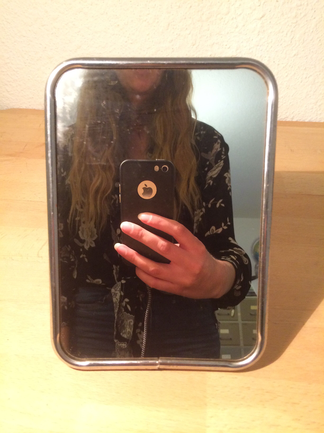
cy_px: 216
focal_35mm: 29
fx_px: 362
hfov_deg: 48.2
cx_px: 162
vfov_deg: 61.7
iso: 250
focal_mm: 4.15
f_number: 2.2
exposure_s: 1/33
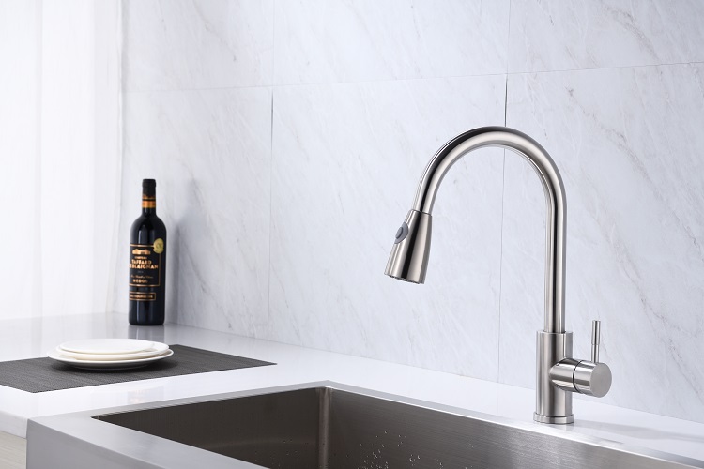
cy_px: 234
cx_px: 352
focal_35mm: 70
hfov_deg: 28.8
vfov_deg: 19.5
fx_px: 1369
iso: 100
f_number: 10
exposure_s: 1/100
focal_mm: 70
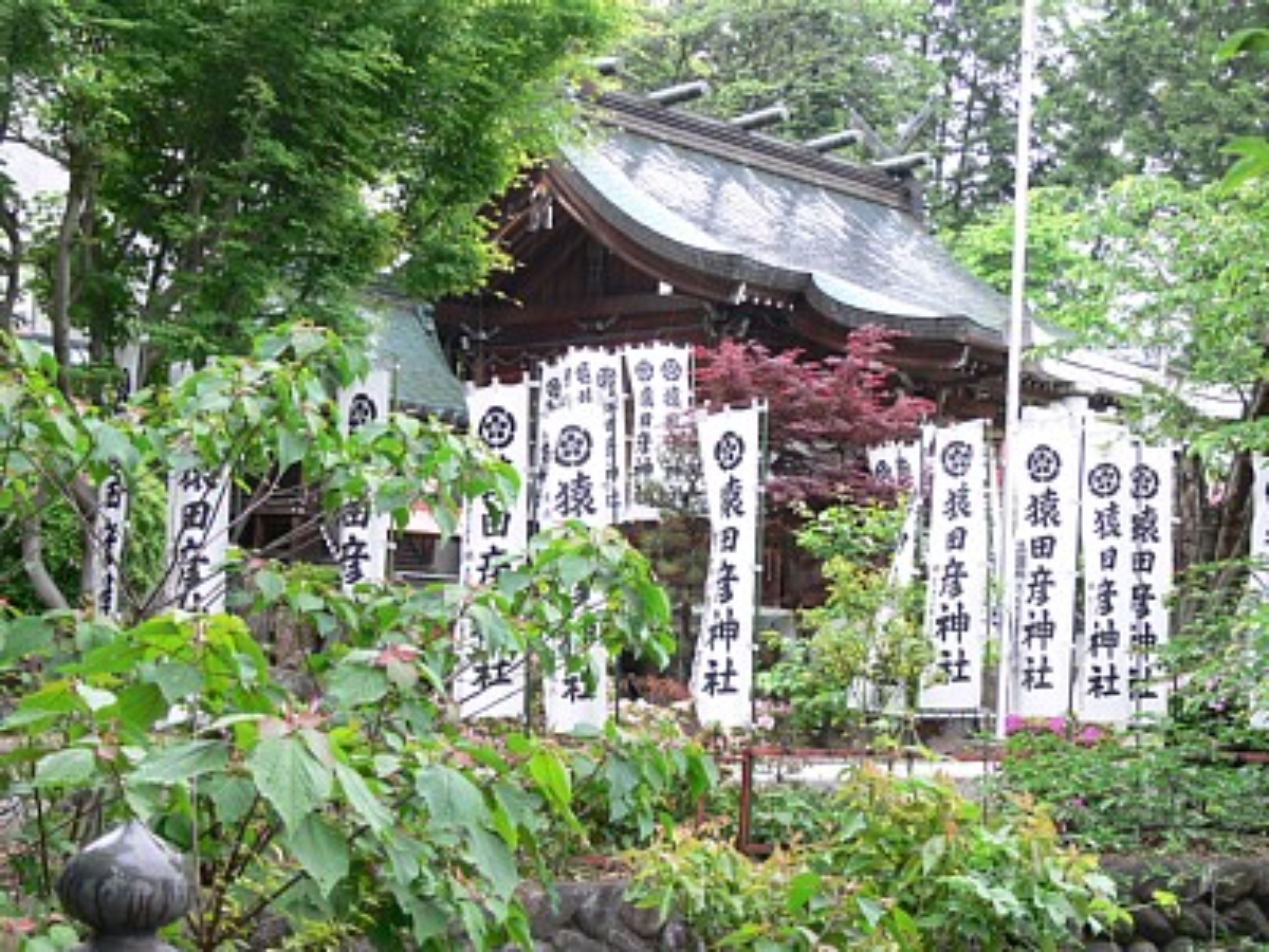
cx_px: 634
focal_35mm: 57
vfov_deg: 25.7
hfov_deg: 33.8
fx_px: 2090
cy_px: 476
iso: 80
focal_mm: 12
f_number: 3.2
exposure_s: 1/30
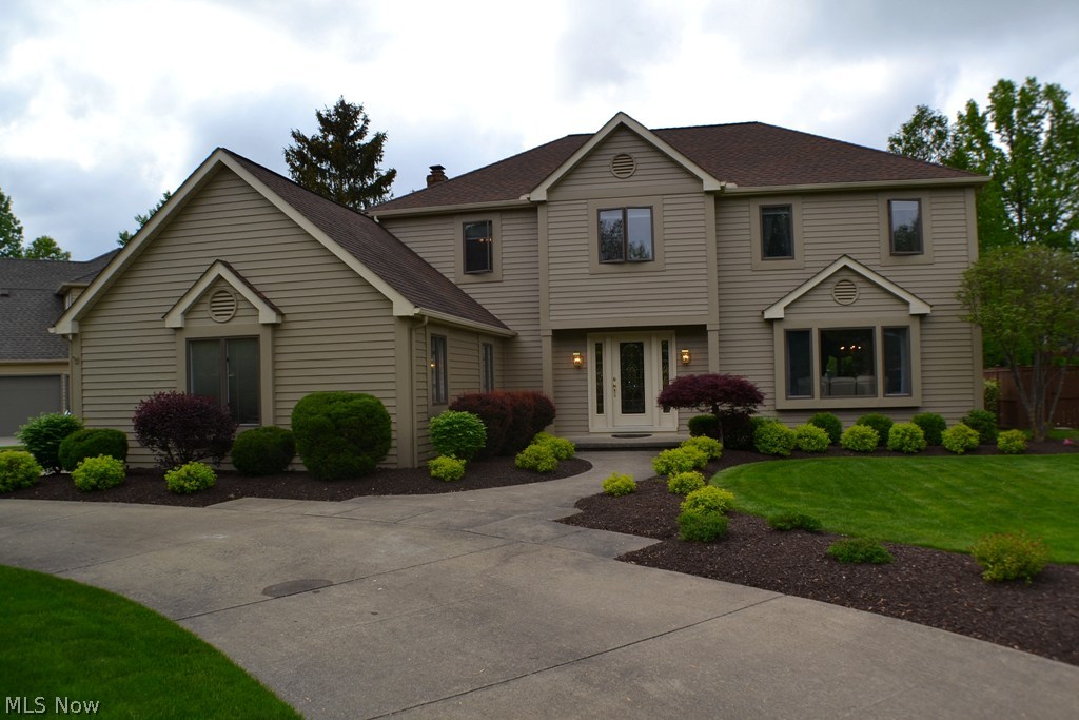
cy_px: 360
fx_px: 1079
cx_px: 540
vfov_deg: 36.9
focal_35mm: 36
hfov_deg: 53.1
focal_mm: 24
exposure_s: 1/200
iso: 100
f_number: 7.1
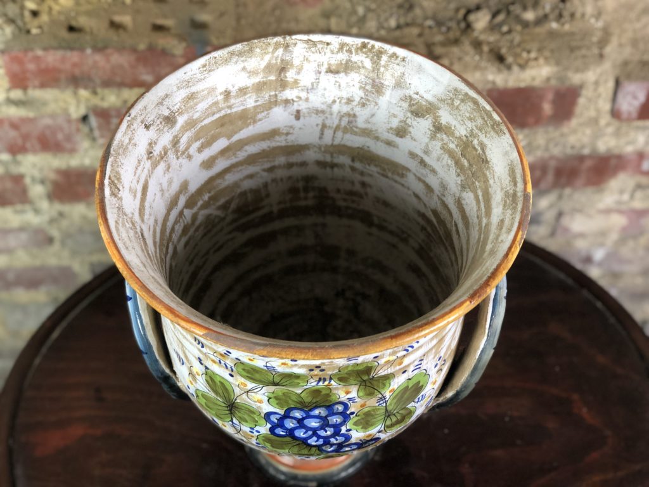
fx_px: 975
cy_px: 244
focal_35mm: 52
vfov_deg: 28.0
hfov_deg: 36.8
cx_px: 324
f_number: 2.4
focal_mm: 6
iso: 80
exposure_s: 1/33
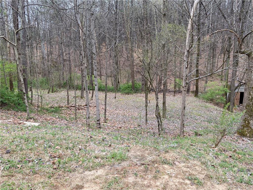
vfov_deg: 53.1
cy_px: 95
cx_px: 126
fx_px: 190
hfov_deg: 67.3
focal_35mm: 26
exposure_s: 1/205
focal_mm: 4.25
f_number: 1.8
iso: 32
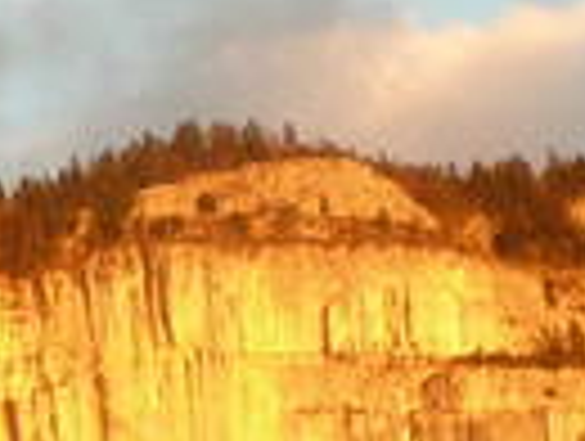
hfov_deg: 8.6
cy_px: 774
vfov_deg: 7.1
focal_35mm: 206
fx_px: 3488
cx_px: -927
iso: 100
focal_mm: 5.5
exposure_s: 1/100
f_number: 3.6
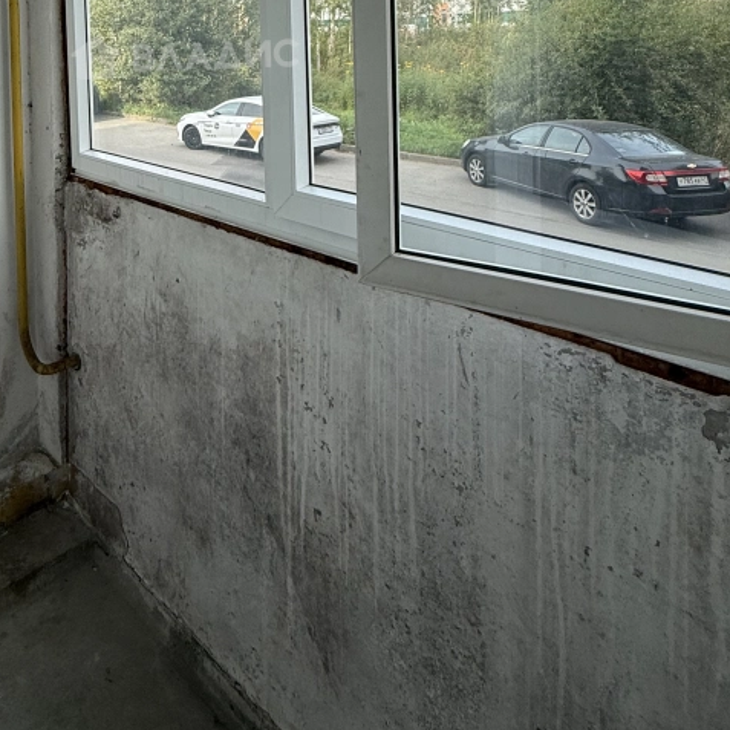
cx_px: 187
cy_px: 55
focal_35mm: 28
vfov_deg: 50.0
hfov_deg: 54.7
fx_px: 668
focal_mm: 2.22
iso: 50
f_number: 2.2
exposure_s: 1/540
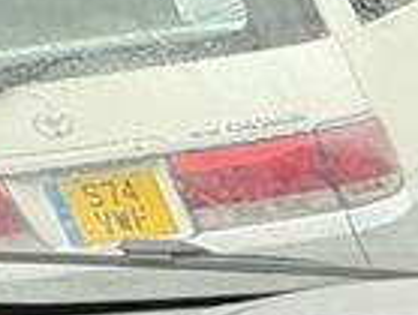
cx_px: 974
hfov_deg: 14.8
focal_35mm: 90
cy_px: 624
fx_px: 1090
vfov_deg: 14.0
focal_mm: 2.22
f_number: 2.2
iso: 200
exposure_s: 1/75
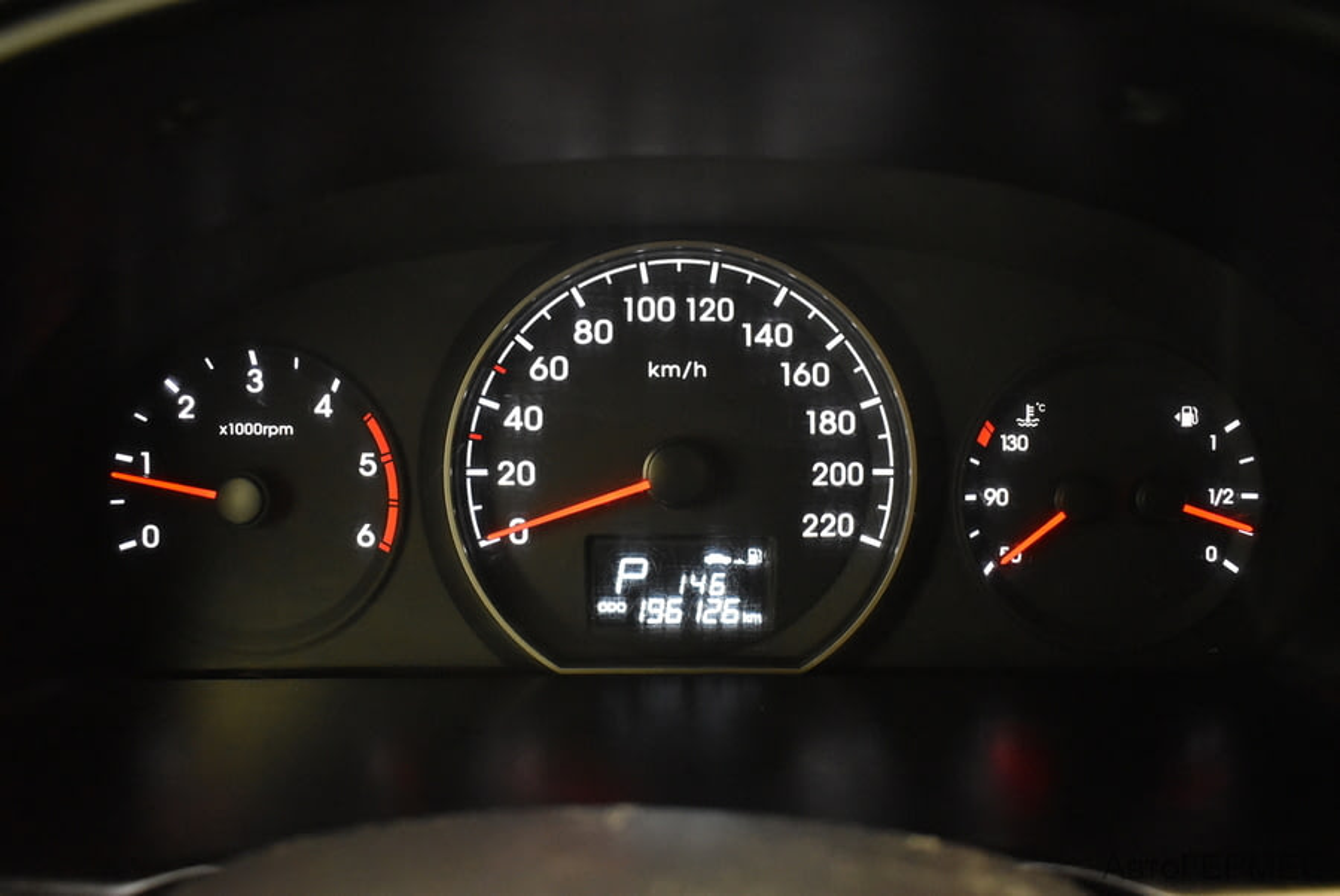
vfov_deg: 41.8
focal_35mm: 32
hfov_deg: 59.4
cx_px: 670
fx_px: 1174
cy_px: 448
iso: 3600
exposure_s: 1/30
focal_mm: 21
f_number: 3.8
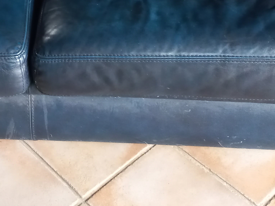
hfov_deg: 25.3
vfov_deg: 18.0
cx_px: 58
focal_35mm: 76
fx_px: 604
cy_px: -69
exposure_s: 1/25
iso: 400
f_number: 1.8
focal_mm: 4.6
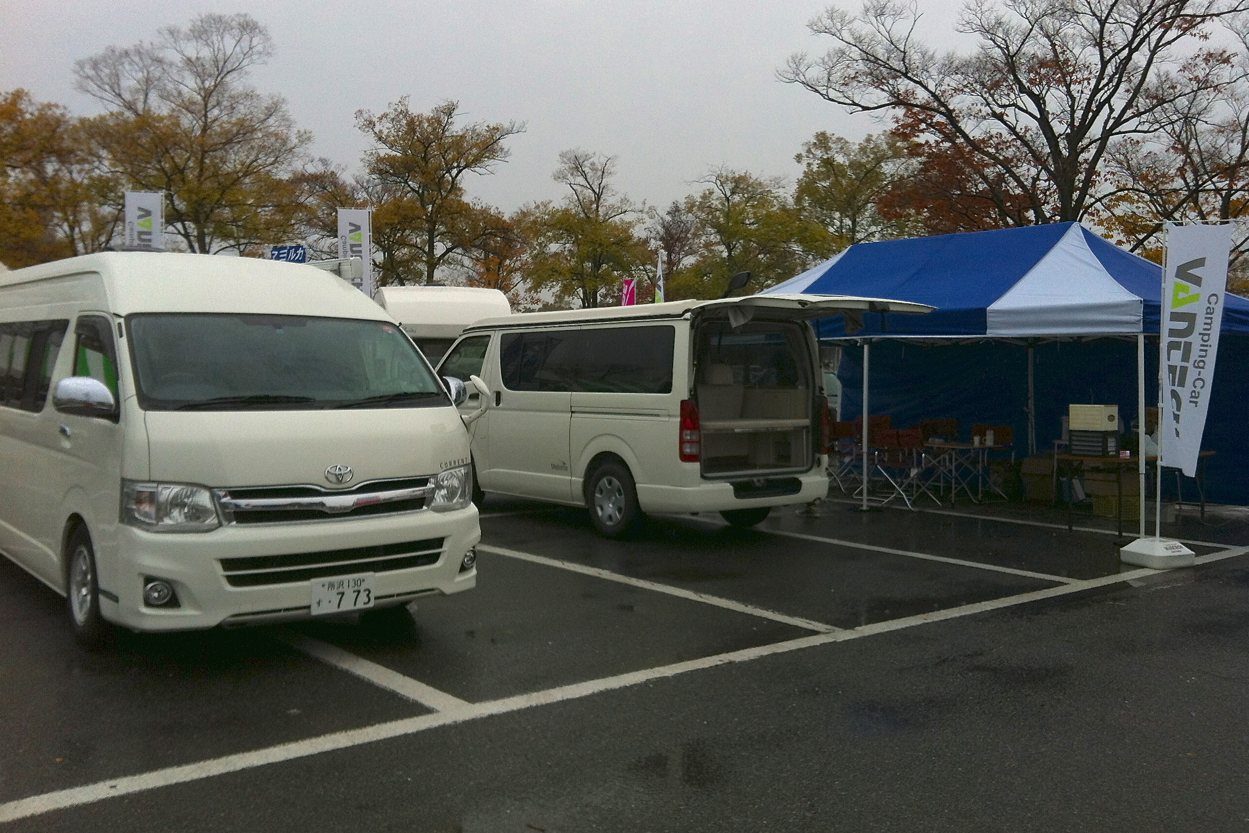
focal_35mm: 37
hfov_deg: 51.9
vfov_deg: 35.9
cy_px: 375
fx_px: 1284
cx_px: 632
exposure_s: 1/450
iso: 80
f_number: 2.8
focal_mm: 3.85
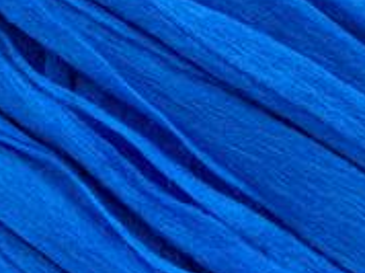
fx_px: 1990
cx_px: 78
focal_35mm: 189
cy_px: 182
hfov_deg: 10.5
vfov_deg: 7.8
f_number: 2.9
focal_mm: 17.25
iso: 200
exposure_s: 1/41.1
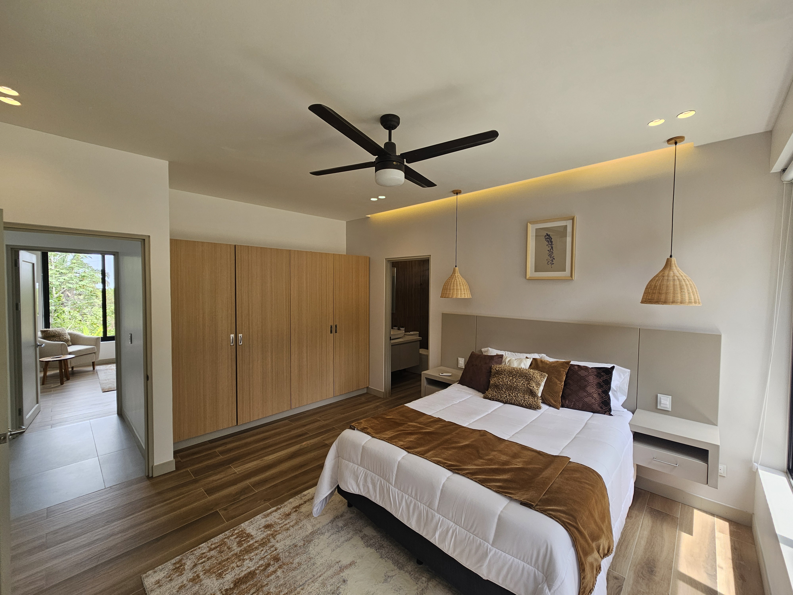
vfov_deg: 89.9
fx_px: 298
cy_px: 298
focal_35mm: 13
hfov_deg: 106.2
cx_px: 396
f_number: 2.2
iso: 50
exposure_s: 1/148
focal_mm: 2.2
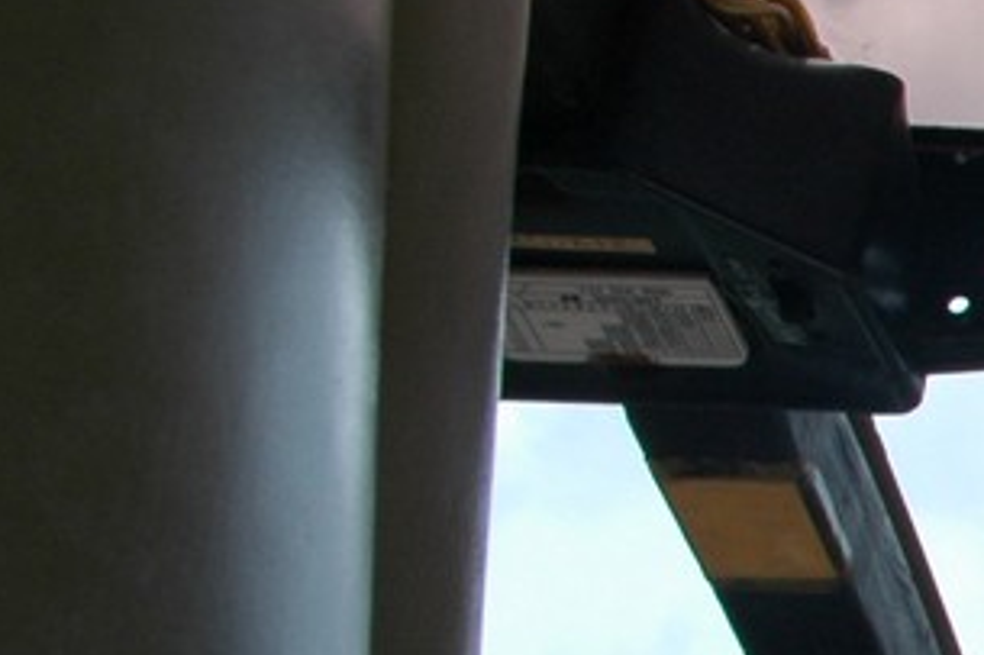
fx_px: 3633
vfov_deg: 10.0
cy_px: 1003
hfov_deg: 12.7
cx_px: 2200
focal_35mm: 133
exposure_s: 1/200
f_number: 10
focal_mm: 18
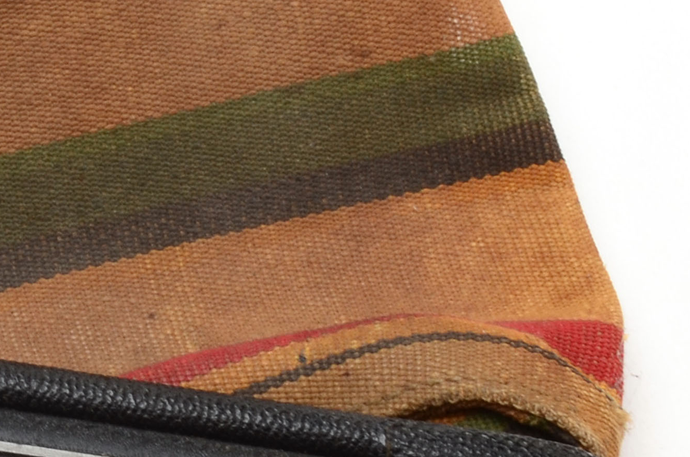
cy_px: 515
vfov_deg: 7.6
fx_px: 3404
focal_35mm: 178
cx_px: -346
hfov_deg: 11.1
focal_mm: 32
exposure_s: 1/160
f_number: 20
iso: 100
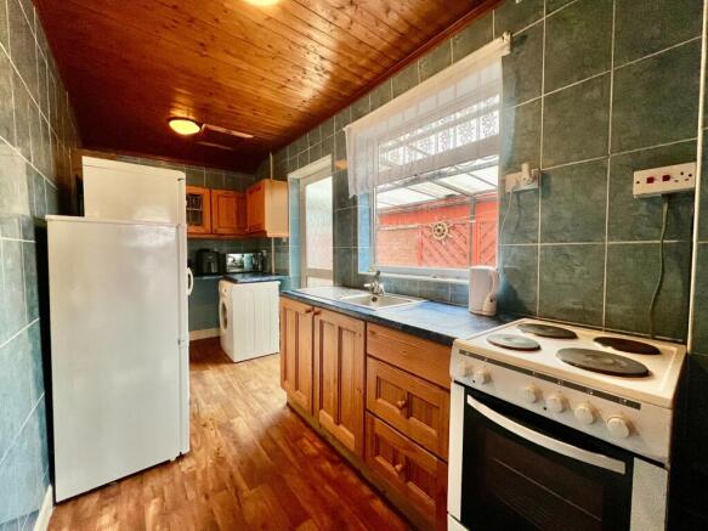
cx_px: 354
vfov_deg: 89.9
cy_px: 266
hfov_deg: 106.2
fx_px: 266
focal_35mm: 13
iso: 250
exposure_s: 1/50
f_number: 1.8
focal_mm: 1.57
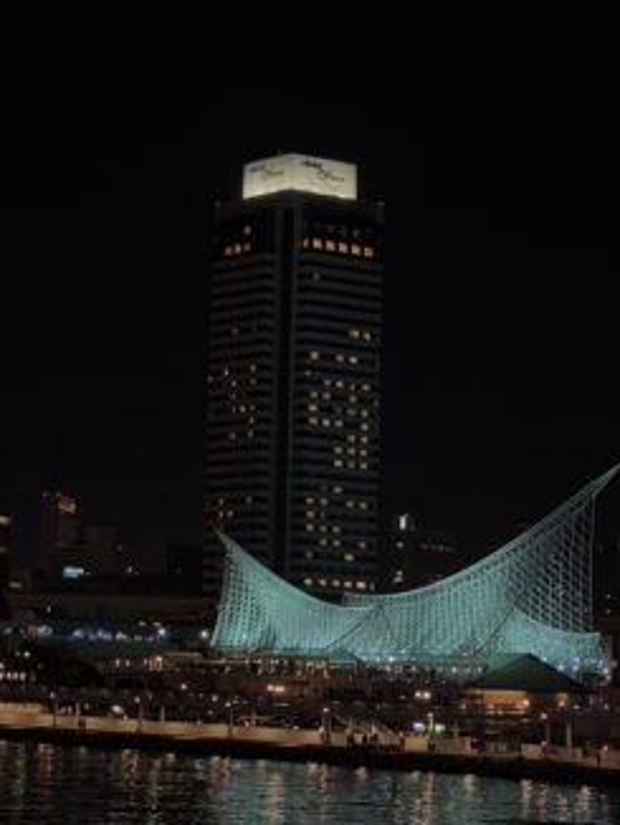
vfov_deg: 19.0
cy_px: 306
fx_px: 2457
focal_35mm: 103
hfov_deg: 14.3
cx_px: 138
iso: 200
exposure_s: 1/40
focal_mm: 6.76
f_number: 1.78
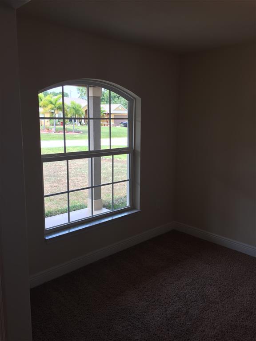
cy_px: 170
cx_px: 128
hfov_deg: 48.2
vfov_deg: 61.7
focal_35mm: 29
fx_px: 286
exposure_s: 1/120
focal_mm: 4.15
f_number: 2.2
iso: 32
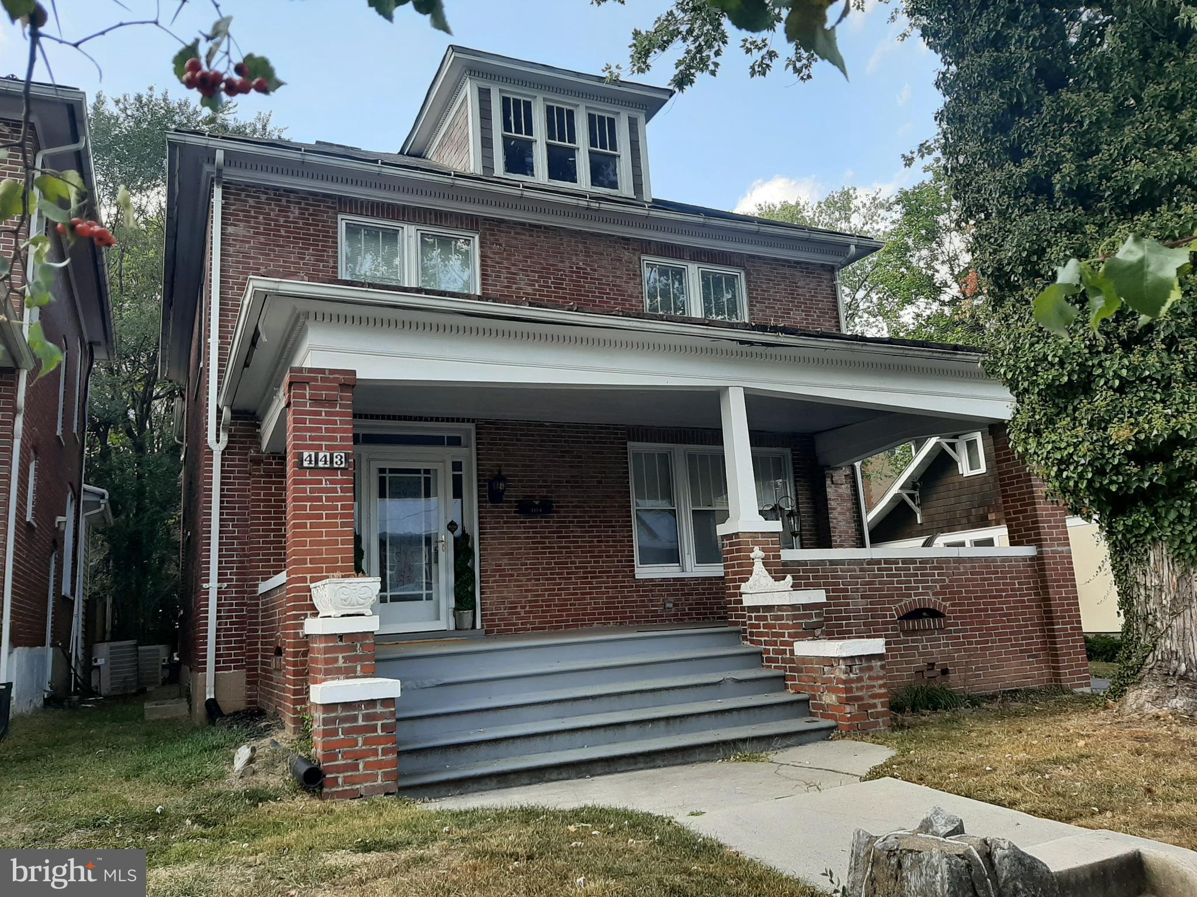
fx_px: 899
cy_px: 448
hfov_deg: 67.3
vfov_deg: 53.1
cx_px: 598
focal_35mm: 26
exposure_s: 1/448
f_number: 1.7
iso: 40
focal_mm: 3.93
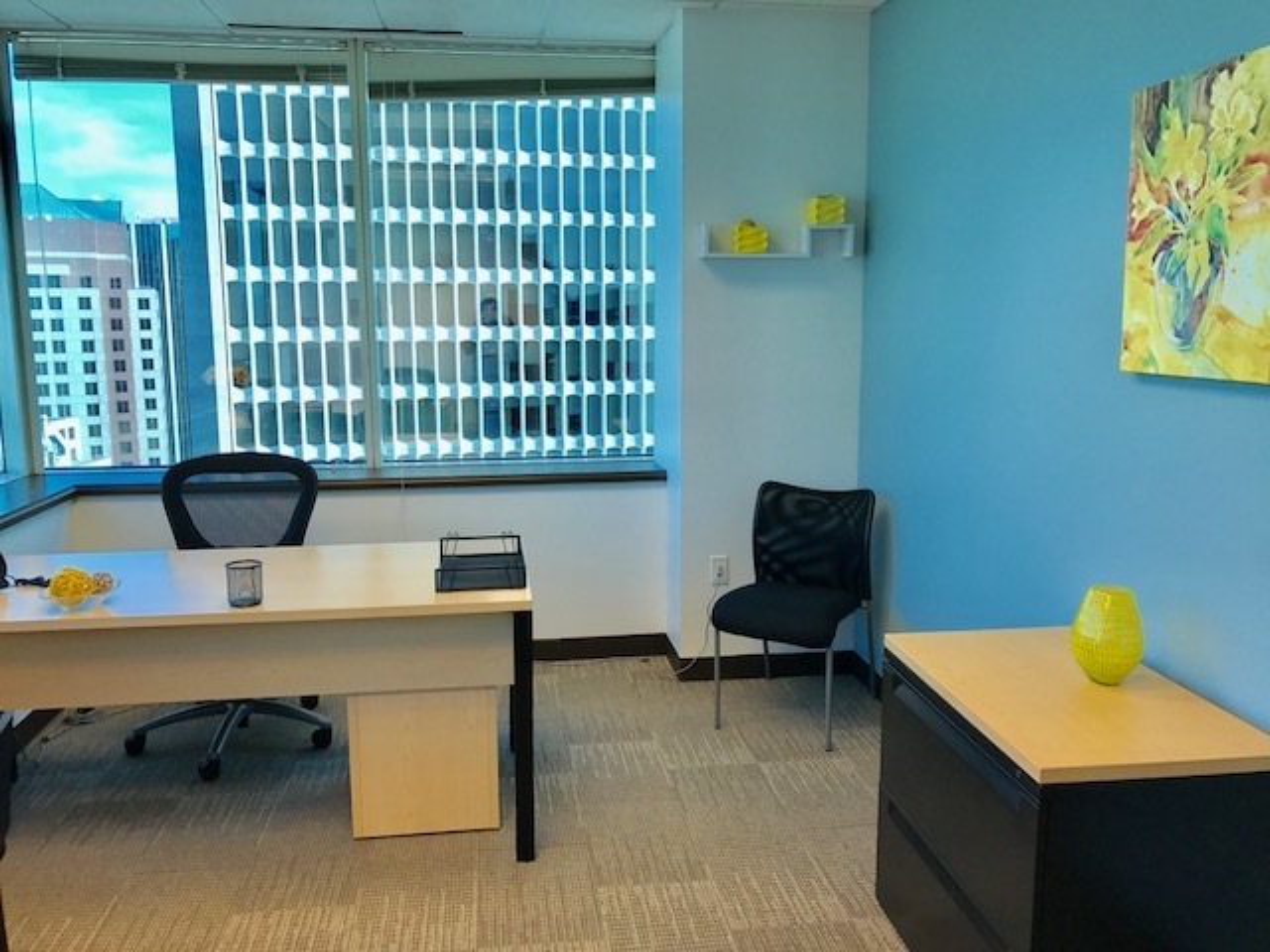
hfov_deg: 63.4
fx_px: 1027
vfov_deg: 49.7
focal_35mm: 28
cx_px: 635
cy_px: 476
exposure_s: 1/60
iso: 20
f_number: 1.8
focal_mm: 3.99
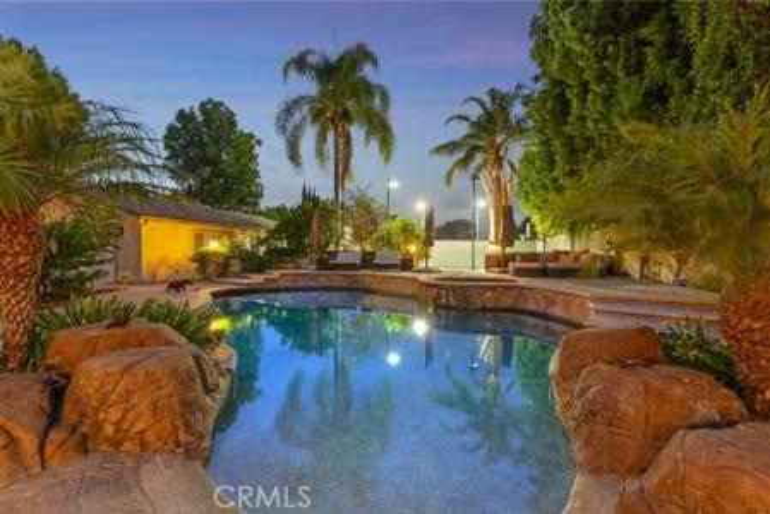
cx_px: 385
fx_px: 360
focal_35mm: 17
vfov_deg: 71.2
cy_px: 257
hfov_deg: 93.9
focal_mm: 16.8
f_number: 8
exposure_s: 8
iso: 160
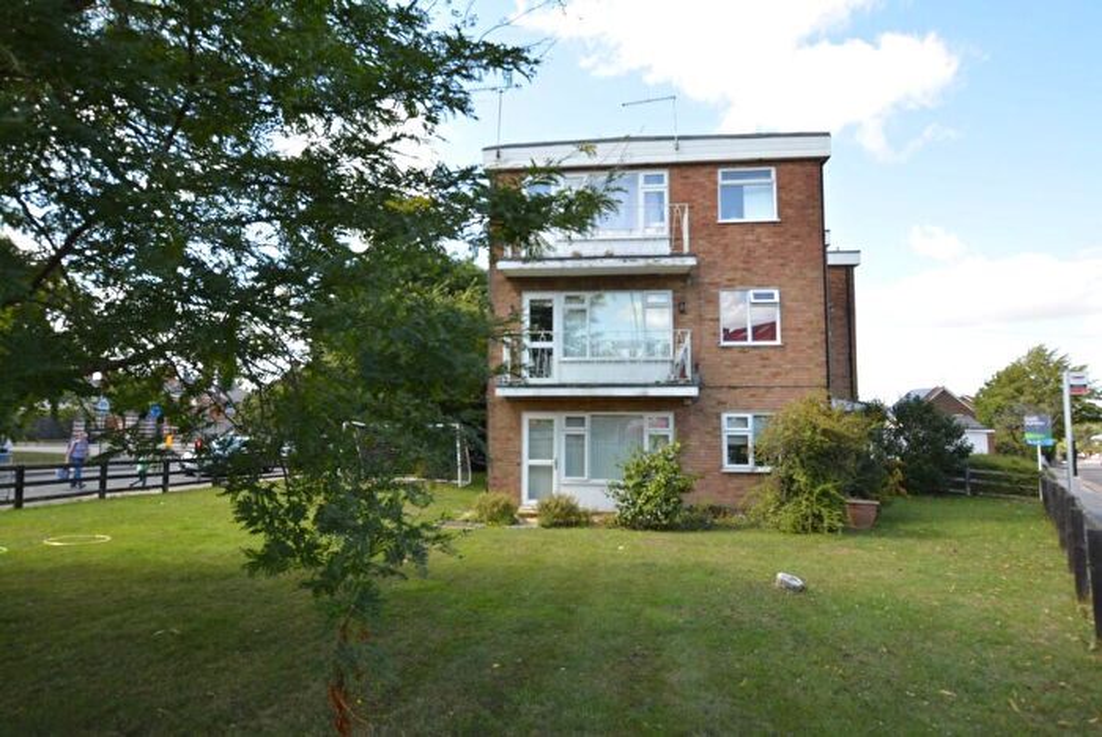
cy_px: 368
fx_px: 643
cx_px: 551
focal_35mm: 21
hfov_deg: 81.2
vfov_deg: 59.6
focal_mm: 14
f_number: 8
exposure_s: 1/60
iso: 100
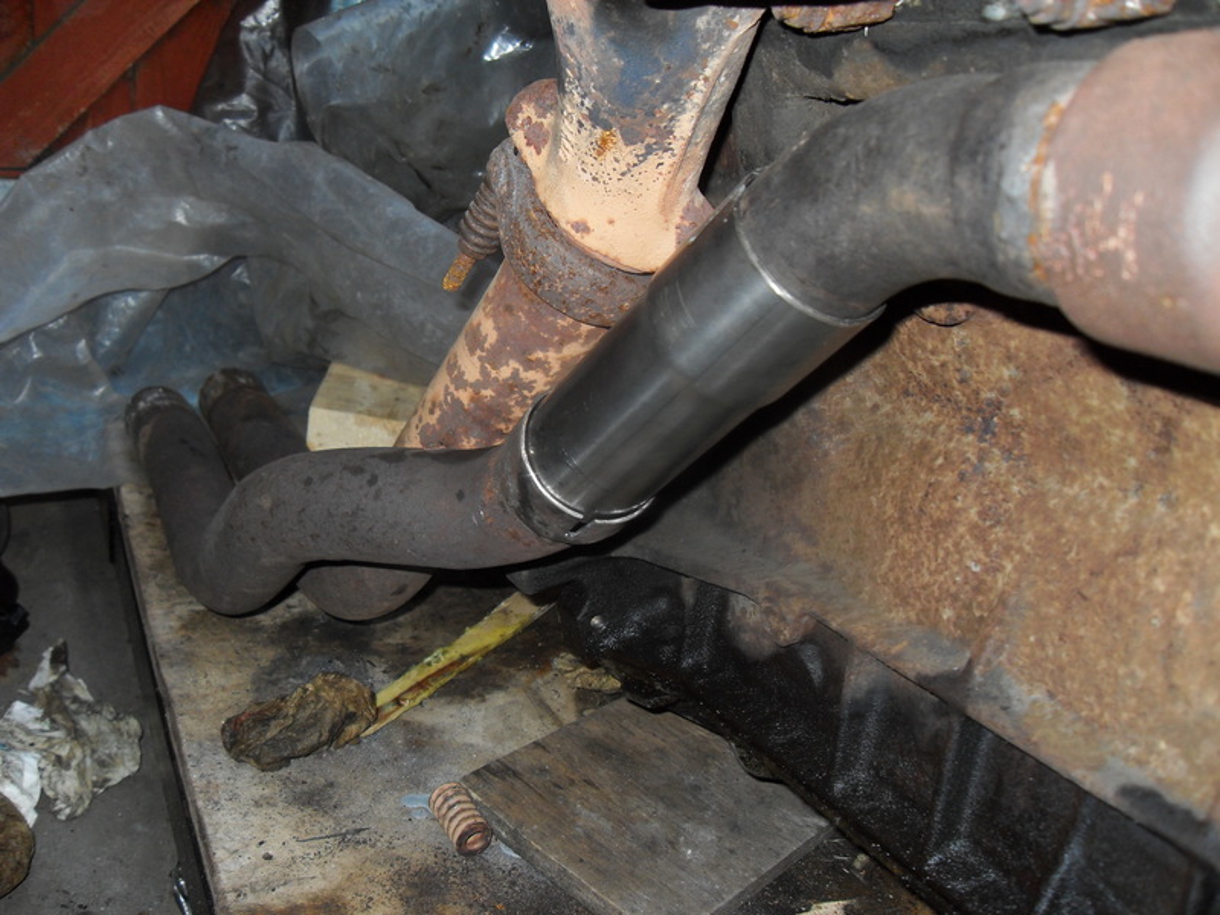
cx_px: 610
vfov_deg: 41.8
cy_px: 458
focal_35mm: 34
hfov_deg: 54.0
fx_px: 1198
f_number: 2.8
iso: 100
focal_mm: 6.3
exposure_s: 1/45
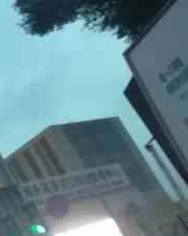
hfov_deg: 13.0
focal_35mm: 105
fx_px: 732
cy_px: 186
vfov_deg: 18.2
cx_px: -165
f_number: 2.2
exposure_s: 1/33.3
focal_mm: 3.83
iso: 320
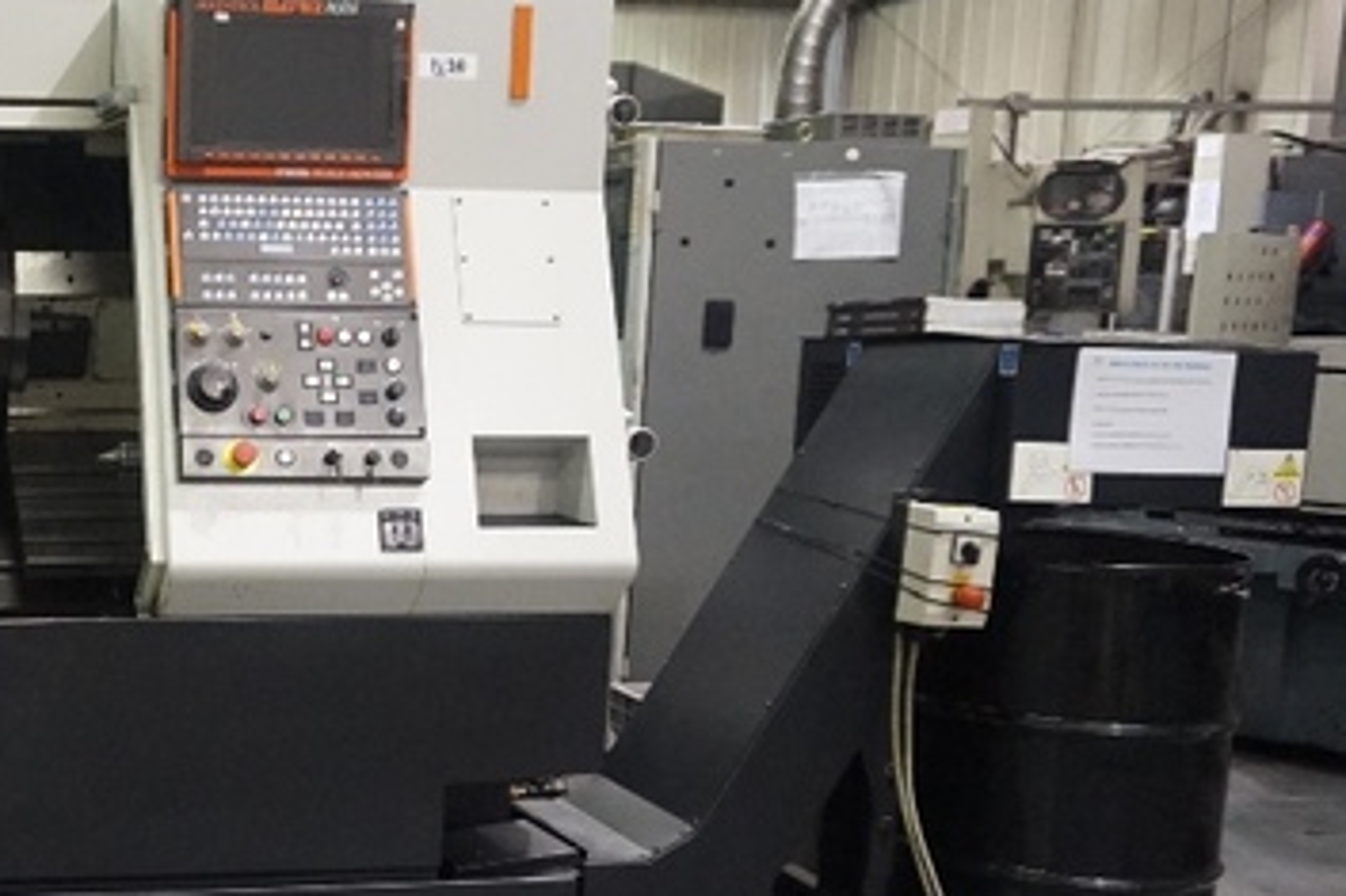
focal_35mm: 49
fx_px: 1831
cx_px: 38
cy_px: 580
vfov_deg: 27.4
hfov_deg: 36.7
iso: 3200
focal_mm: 16
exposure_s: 1/50
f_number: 3.5
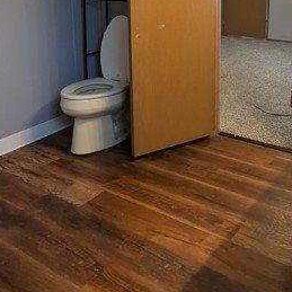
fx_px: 401
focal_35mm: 42
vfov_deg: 38.2
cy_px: 48
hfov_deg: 40.0
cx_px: 158
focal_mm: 2.35
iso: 130
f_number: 2.2
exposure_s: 1/60
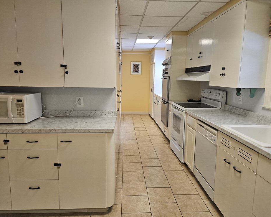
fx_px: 201
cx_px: 135
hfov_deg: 68.1
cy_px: 108
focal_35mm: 25
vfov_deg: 56.8
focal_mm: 5.4
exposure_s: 1/120
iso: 320
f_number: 1.8
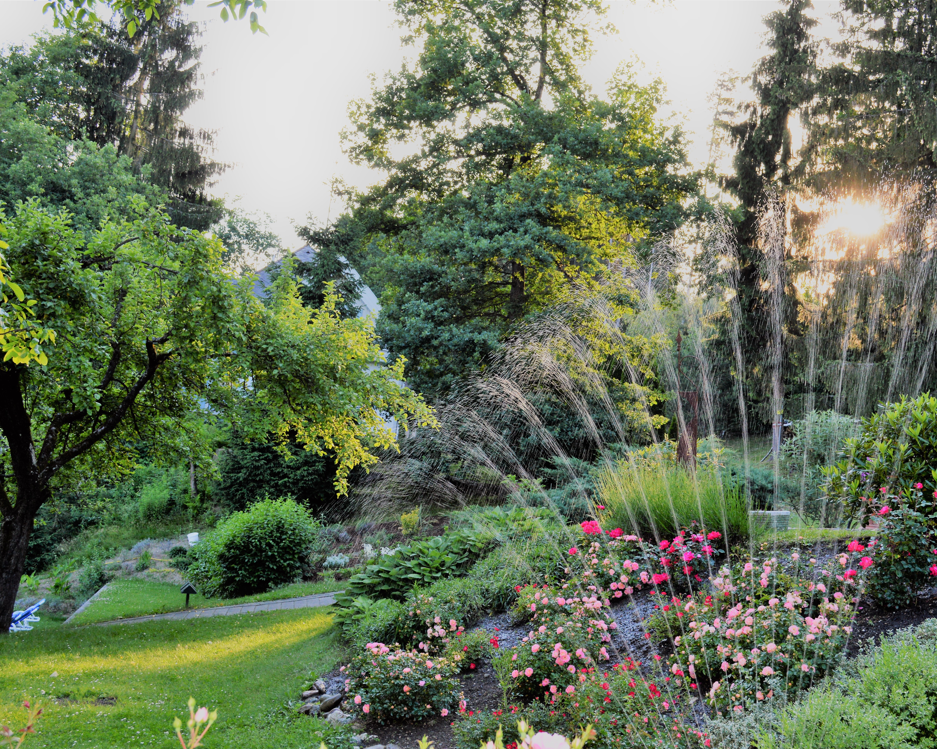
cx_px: 523
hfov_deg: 44.7
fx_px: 1137
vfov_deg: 36.5
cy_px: 377
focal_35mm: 41
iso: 220
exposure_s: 1/60
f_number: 8
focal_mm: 24
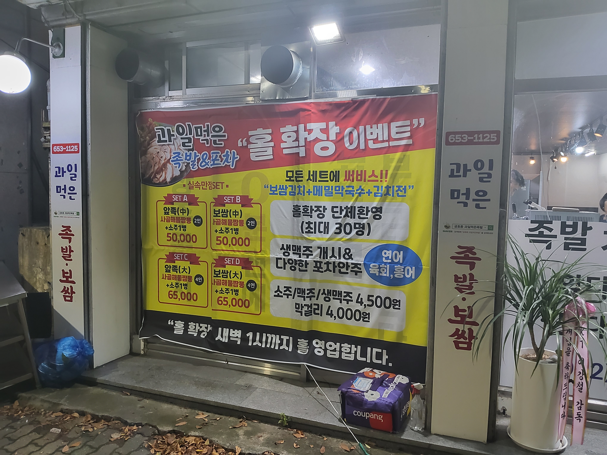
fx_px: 456
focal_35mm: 26
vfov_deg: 53.1
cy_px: 228
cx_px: 304
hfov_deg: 67.3
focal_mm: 3.98
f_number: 1.8
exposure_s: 1/60
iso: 250
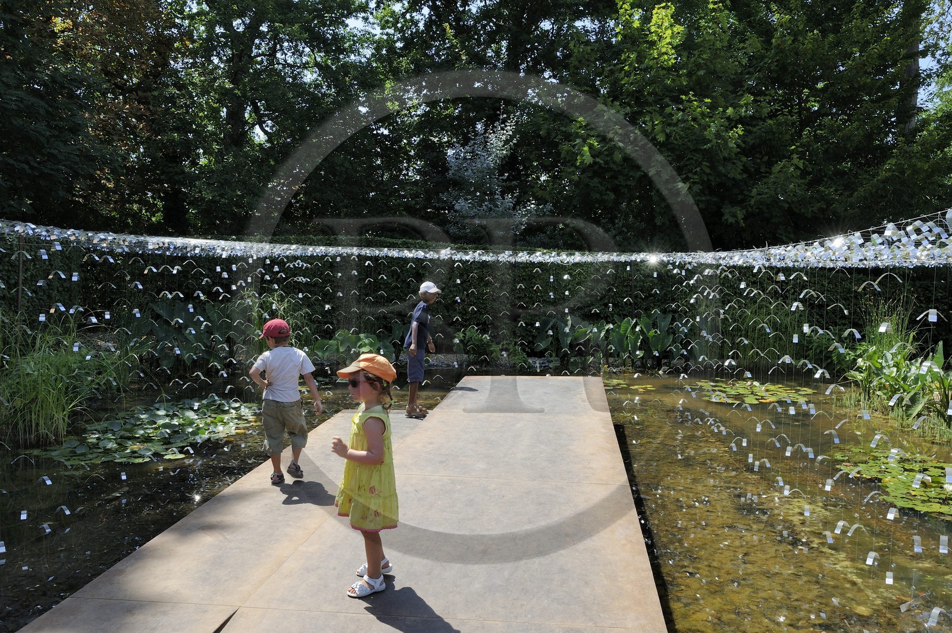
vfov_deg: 44.9
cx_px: 476
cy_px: 316
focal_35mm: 29
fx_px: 766
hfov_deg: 63.7
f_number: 13
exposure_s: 1/125
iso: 200
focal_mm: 29
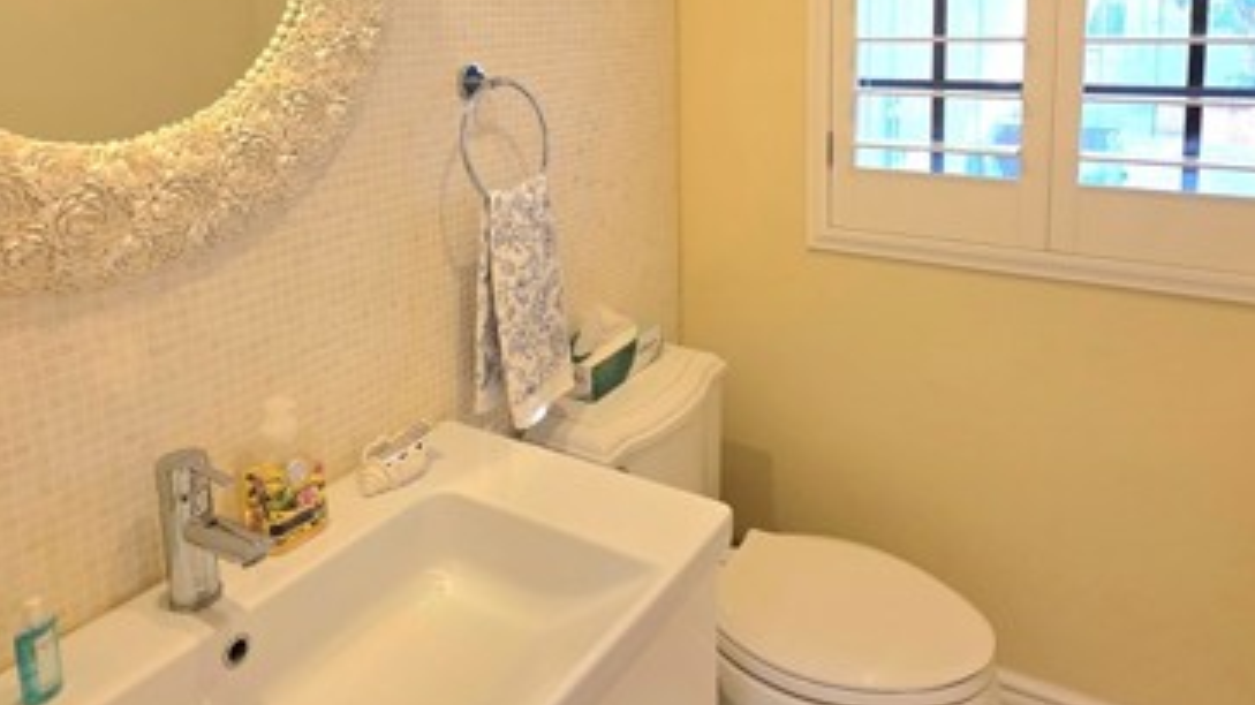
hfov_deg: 74.0
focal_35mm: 25
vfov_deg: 43.6
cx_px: 657
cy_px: 131
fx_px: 832
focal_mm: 2.2
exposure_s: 1/120
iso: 125
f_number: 1.9
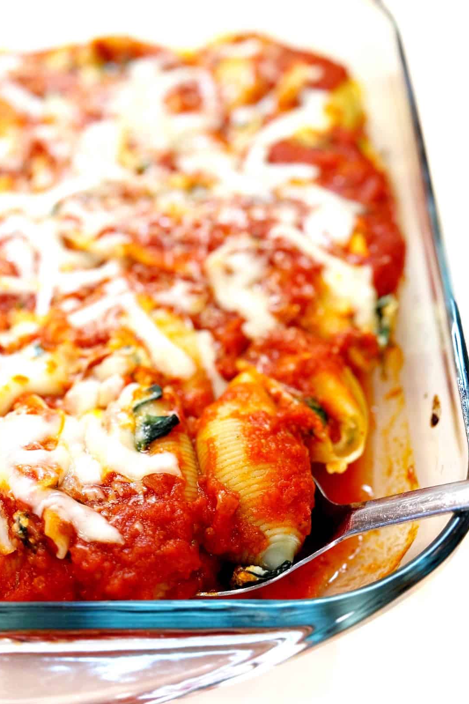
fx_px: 977
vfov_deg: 39.6
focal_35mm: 50
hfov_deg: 27.0
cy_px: 352
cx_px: 217
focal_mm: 6.8
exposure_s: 1/120
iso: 125
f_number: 1.8
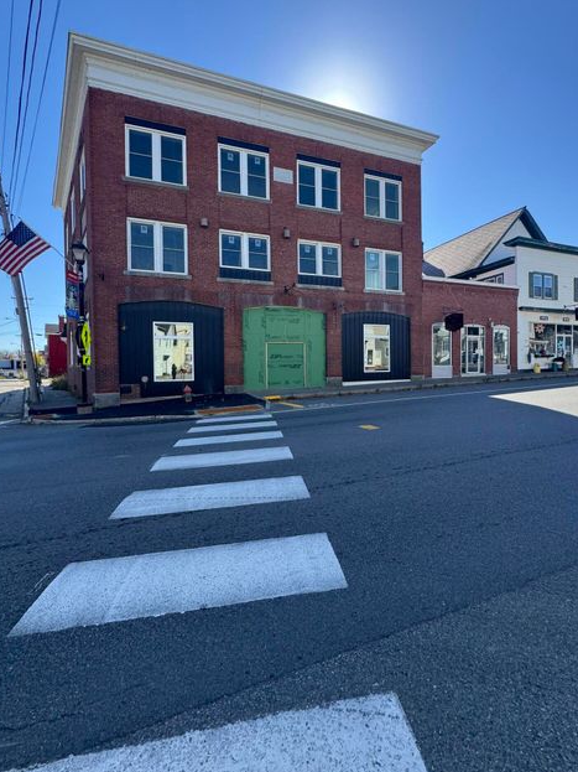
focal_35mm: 15
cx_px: 296
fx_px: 334
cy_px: 371
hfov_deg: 81.7
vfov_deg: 98.1
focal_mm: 2.22
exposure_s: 1/418
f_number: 2.2
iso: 40
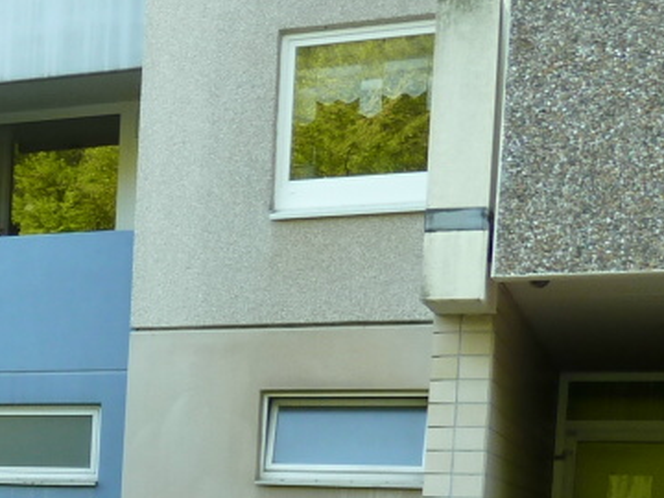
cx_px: -491
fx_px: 1707
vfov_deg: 15.8
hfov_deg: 18.0
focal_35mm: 89
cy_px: 646
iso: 80
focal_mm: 4.1
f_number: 3.3
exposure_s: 1/50
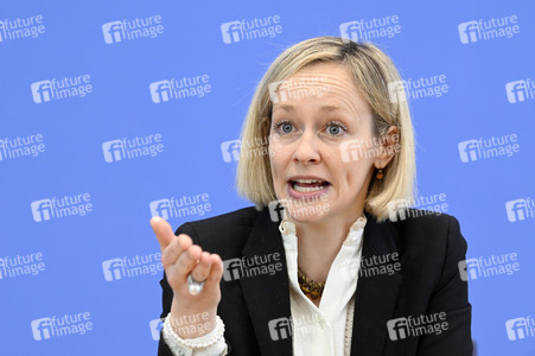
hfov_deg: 15.8
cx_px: 268
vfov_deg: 10.5
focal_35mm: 130
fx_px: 1930
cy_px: 178
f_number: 6.3
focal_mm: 130
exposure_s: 1/400
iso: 4000
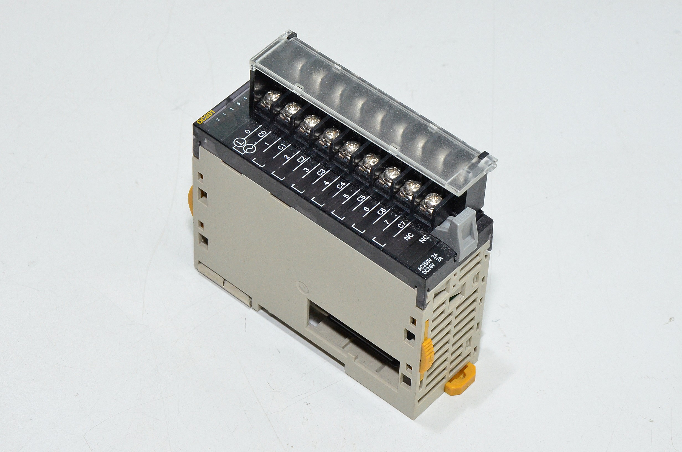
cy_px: 226
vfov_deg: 9.3
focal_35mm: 147
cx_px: 341
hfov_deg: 14.0
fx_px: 2779
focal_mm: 98
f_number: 16
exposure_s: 1/50
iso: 1600
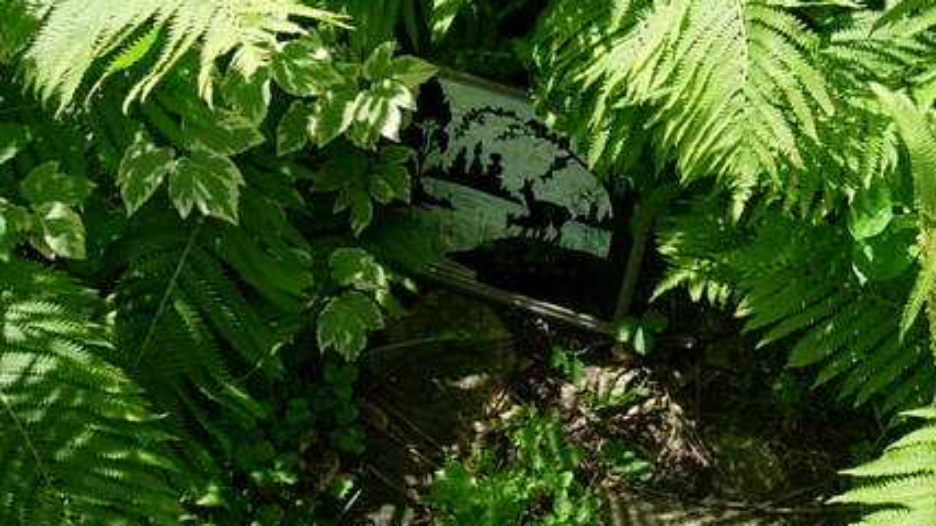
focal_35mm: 63
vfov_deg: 19.0
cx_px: 677
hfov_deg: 32.8
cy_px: 164
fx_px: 1563
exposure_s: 1/861
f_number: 2.8
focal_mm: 7.8
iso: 64
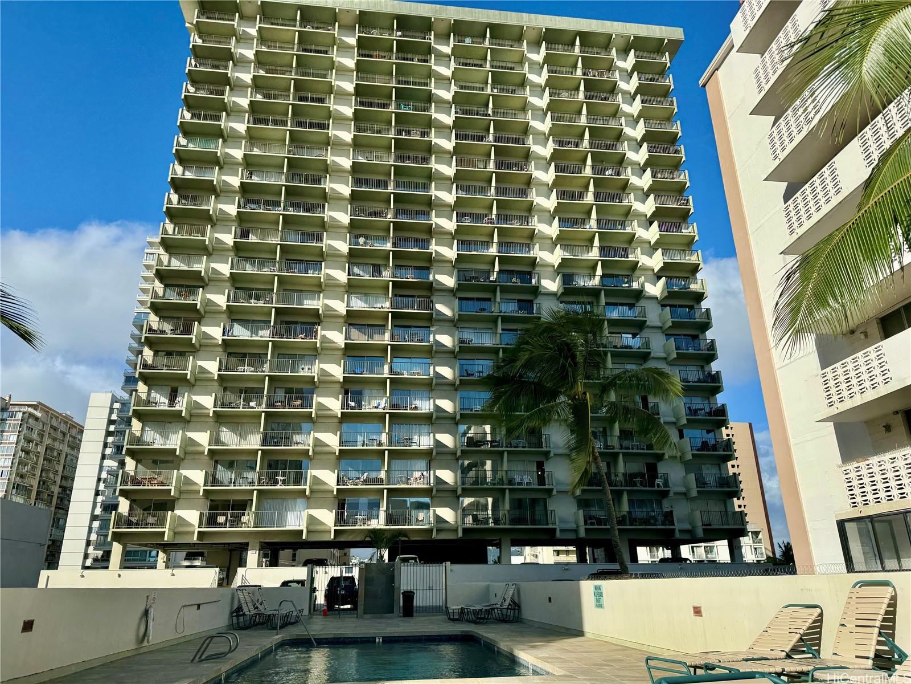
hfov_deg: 71.6
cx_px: 456
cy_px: 342
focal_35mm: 24
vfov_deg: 56.8
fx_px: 632
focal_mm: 6.76
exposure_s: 1/4950
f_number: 1.78
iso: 80
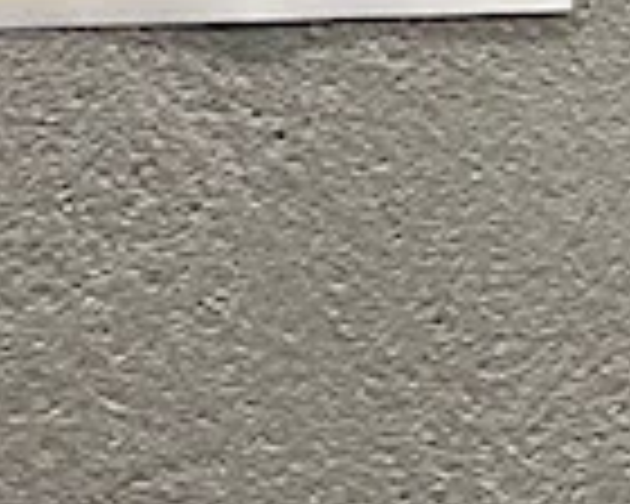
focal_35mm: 360
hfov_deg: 5.4
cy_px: -826
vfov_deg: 4.2
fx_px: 6712
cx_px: 441
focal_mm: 7.5
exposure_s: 1/50
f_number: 2.2
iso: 640
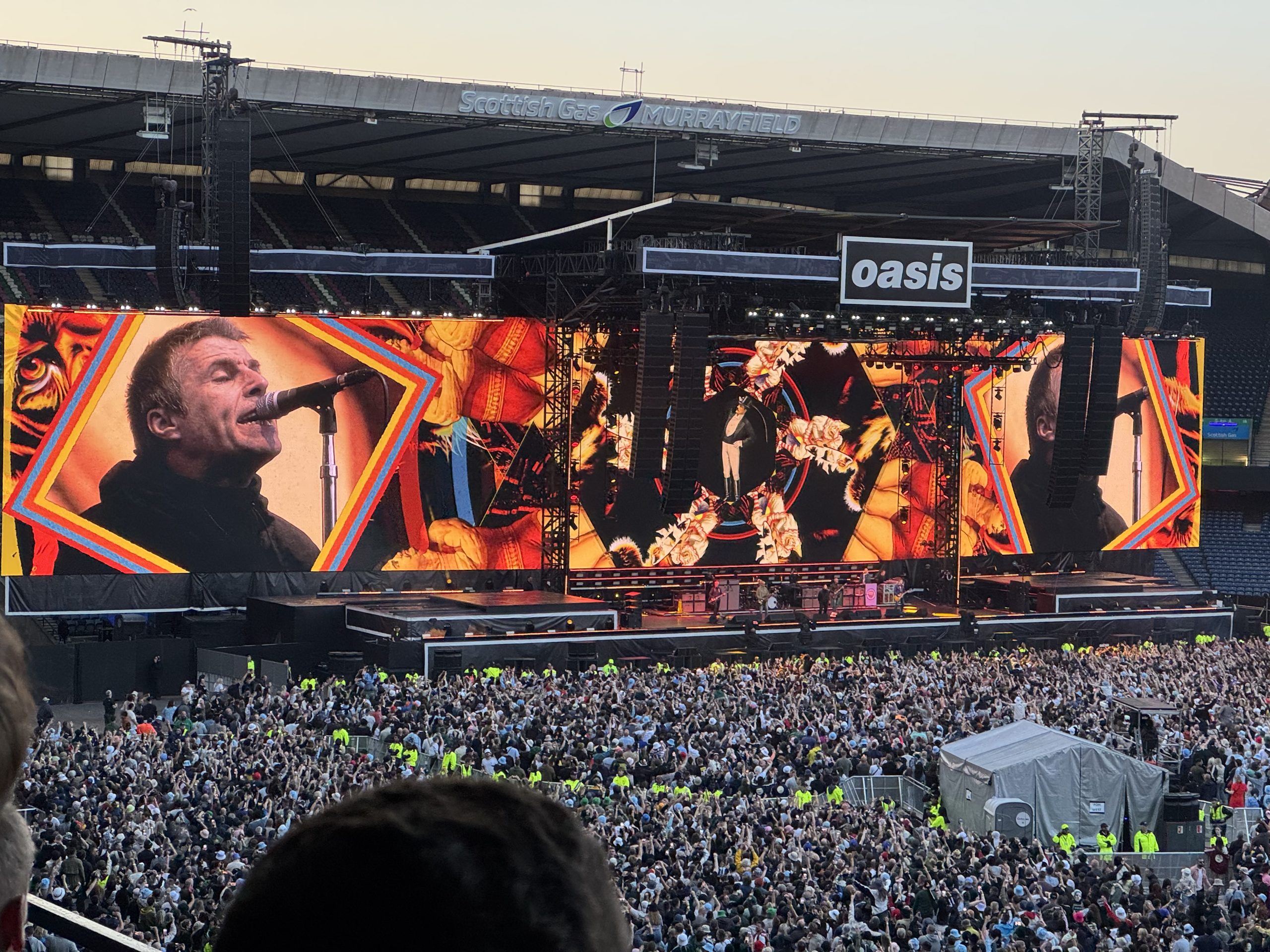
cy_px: 476
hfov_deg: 25.3
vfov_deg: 19.1
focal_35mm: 77
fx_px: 2825
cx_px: 635
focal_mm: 9
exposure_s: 1/100
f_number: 2.8
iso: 125
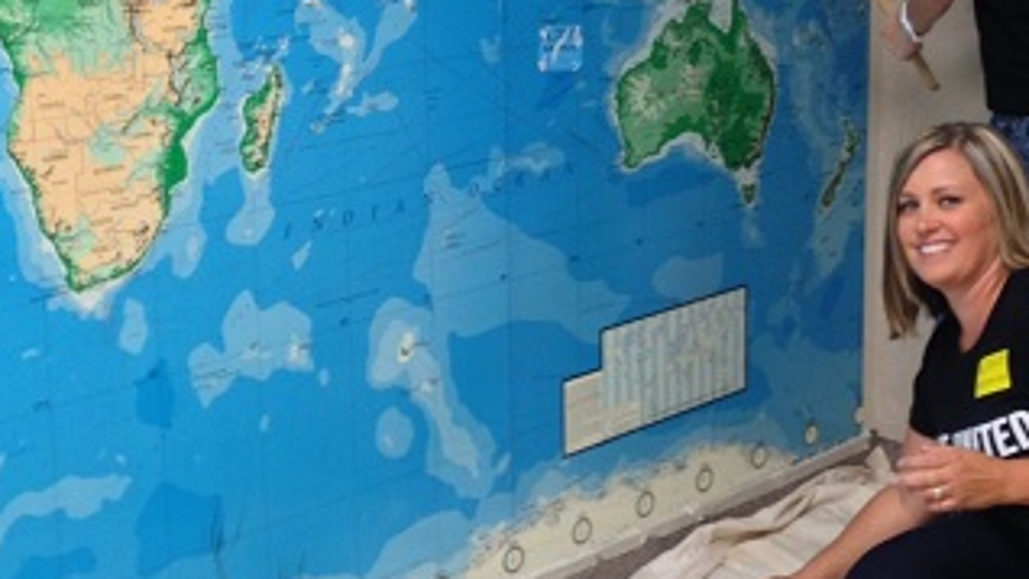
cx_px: 560
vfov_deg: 16.7
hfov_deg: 29.3
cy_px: 158
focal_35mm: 72
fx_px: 1965
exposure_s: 1/20
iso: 125
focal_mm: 4.28
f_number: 2.4
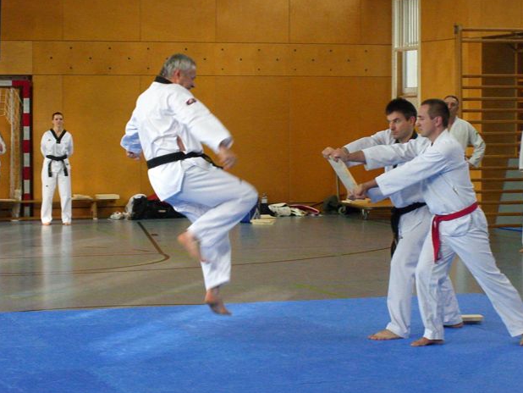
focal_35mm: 118
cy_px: 198
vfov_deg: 12.6
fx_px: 1784
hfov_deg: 16.7
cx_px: 269
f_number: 5.1
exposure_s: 1/125
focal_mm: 23.7
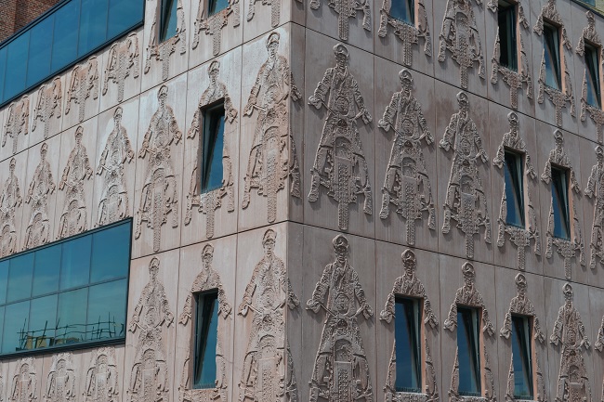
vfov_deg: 25.7
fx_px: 881
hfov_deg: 37.9
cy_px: 201
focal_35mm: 52
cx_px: 302
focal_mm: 35
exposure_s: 1/200
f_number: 7.1
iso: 100
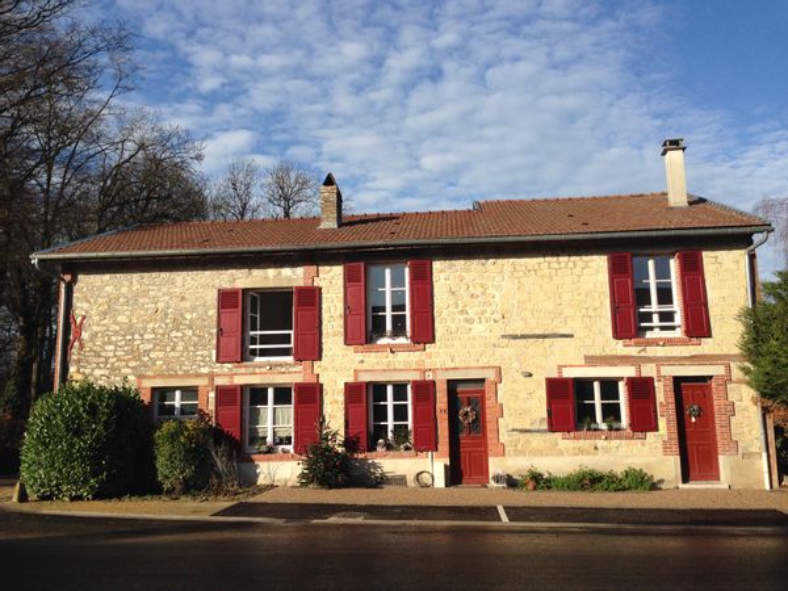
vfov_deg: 42.9
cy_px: 296
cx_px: 394
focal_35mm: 33
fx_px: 751
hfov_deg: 55.4
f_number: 2.4
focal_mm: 4.12
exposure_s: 1/1595
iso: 50
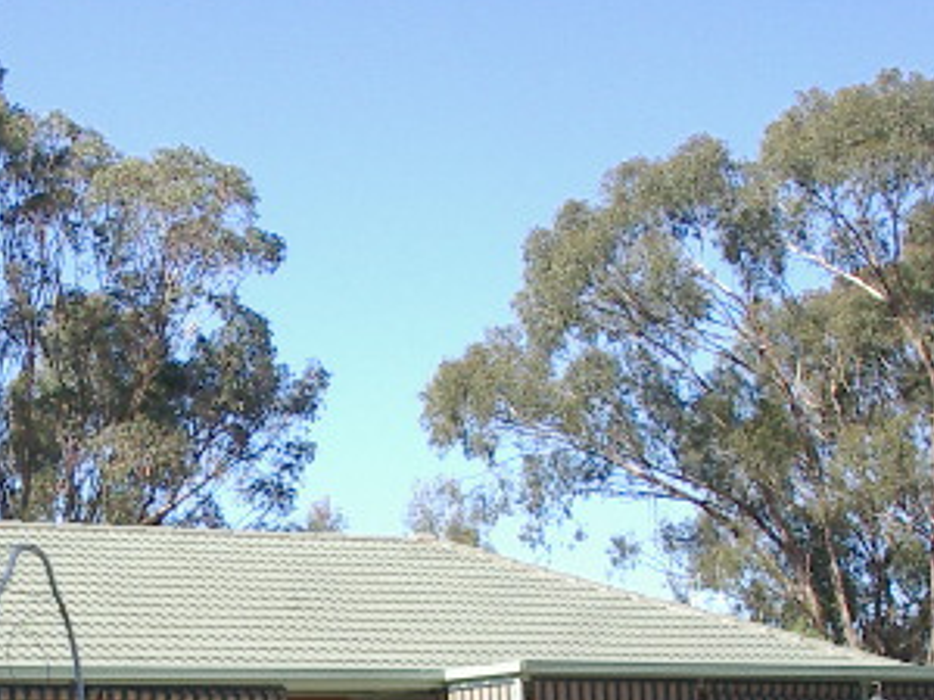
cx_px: -59
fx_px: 2995
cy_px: 728
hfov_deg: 17.2
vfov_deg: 13.1
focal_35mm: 111
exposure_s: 1/160
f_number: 5.5
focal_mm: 7.8
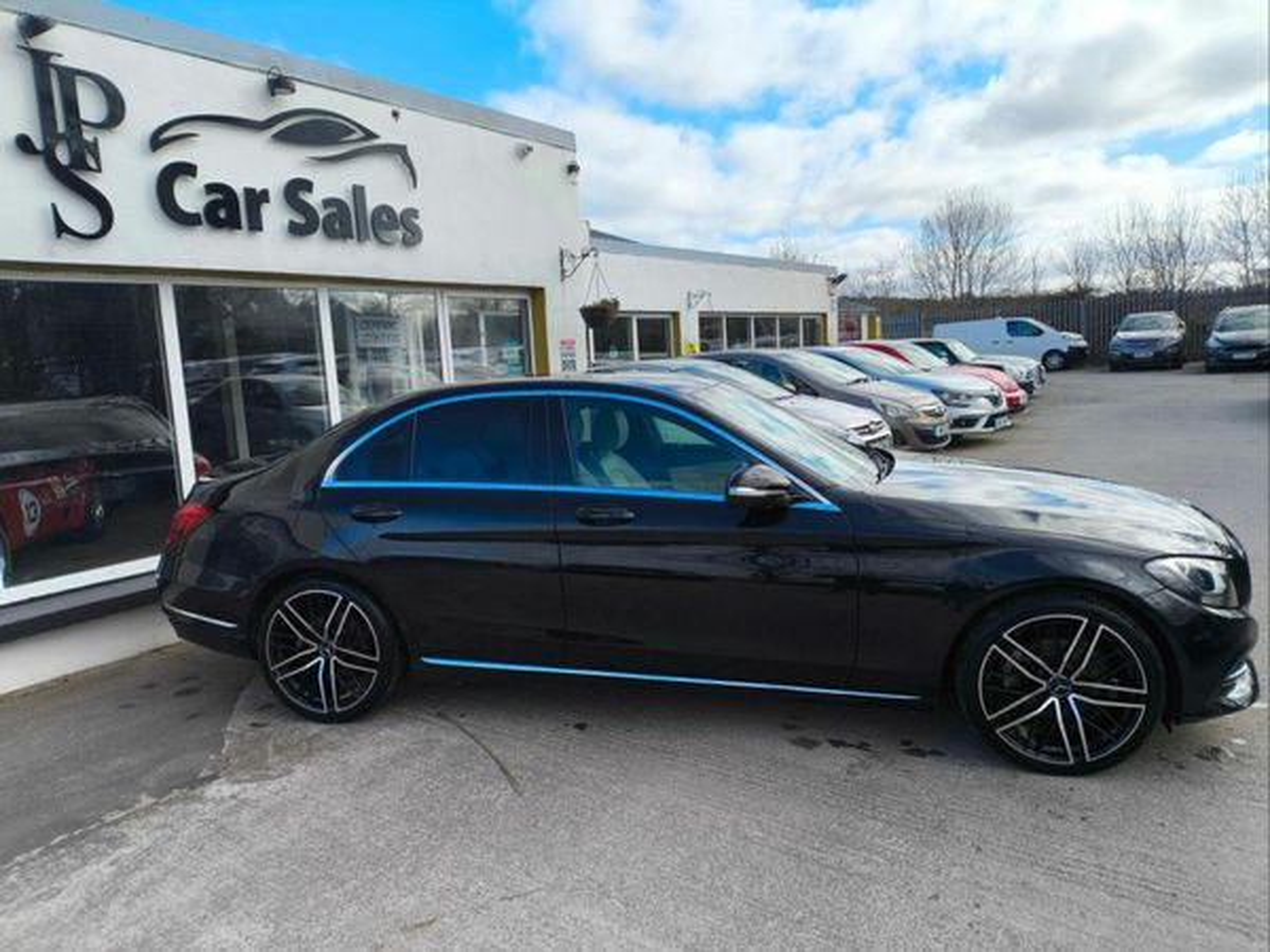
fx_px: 917
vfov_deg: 54.9
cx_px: 635
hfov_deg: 69.4
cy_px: 476
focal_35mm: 25
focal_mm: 4.71
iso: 50
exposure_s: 1/1351
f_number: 1.7
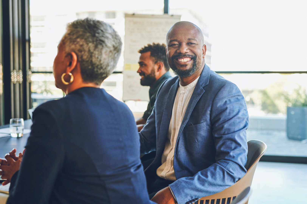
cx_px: 154
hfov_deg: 39.6
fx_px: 426
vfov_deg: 26.9
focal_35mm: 50
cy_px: 102
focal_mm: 50
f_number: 2.8
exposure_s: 1/250
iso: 250
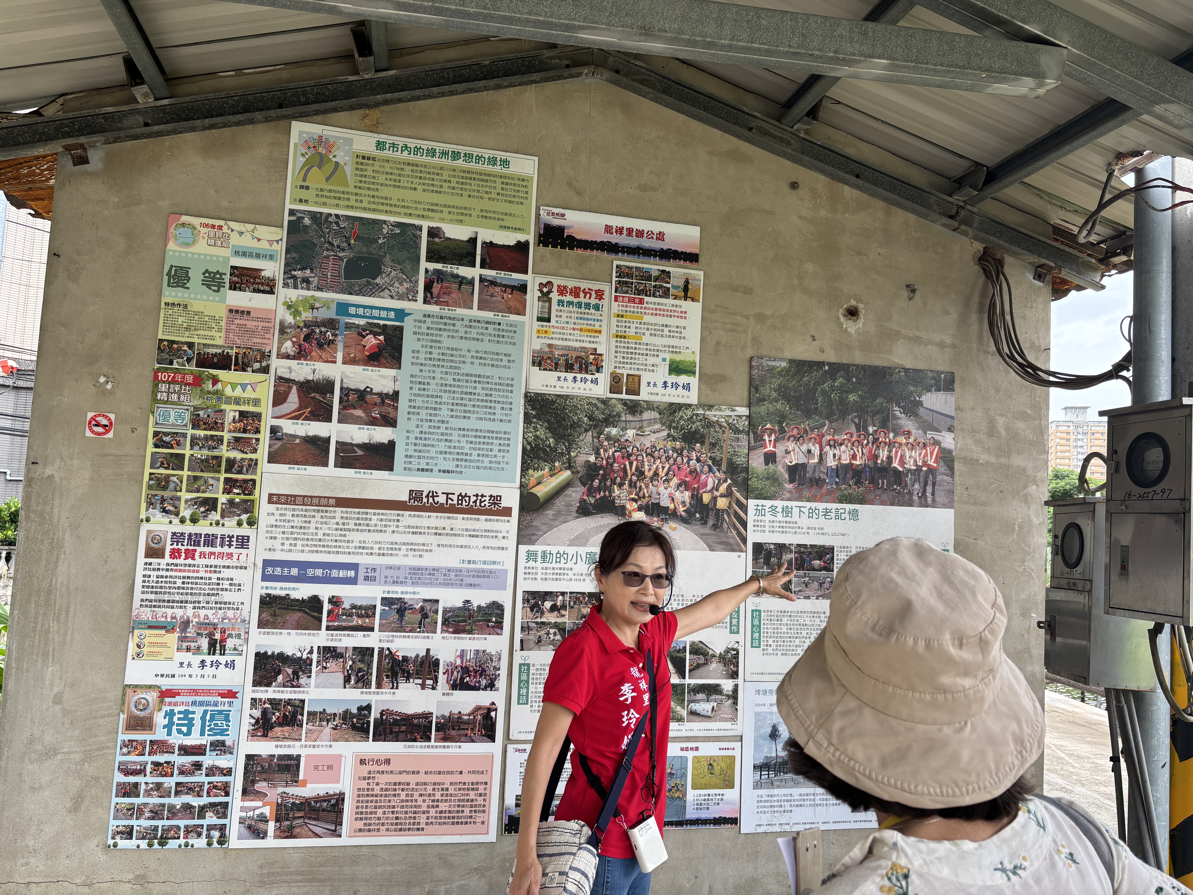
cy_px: 448
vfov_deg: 53.1
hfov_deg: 67.3
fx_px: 896
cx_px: 596
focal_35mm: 26
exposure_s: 1/433
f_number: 1.6
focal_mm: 5.96
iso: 50
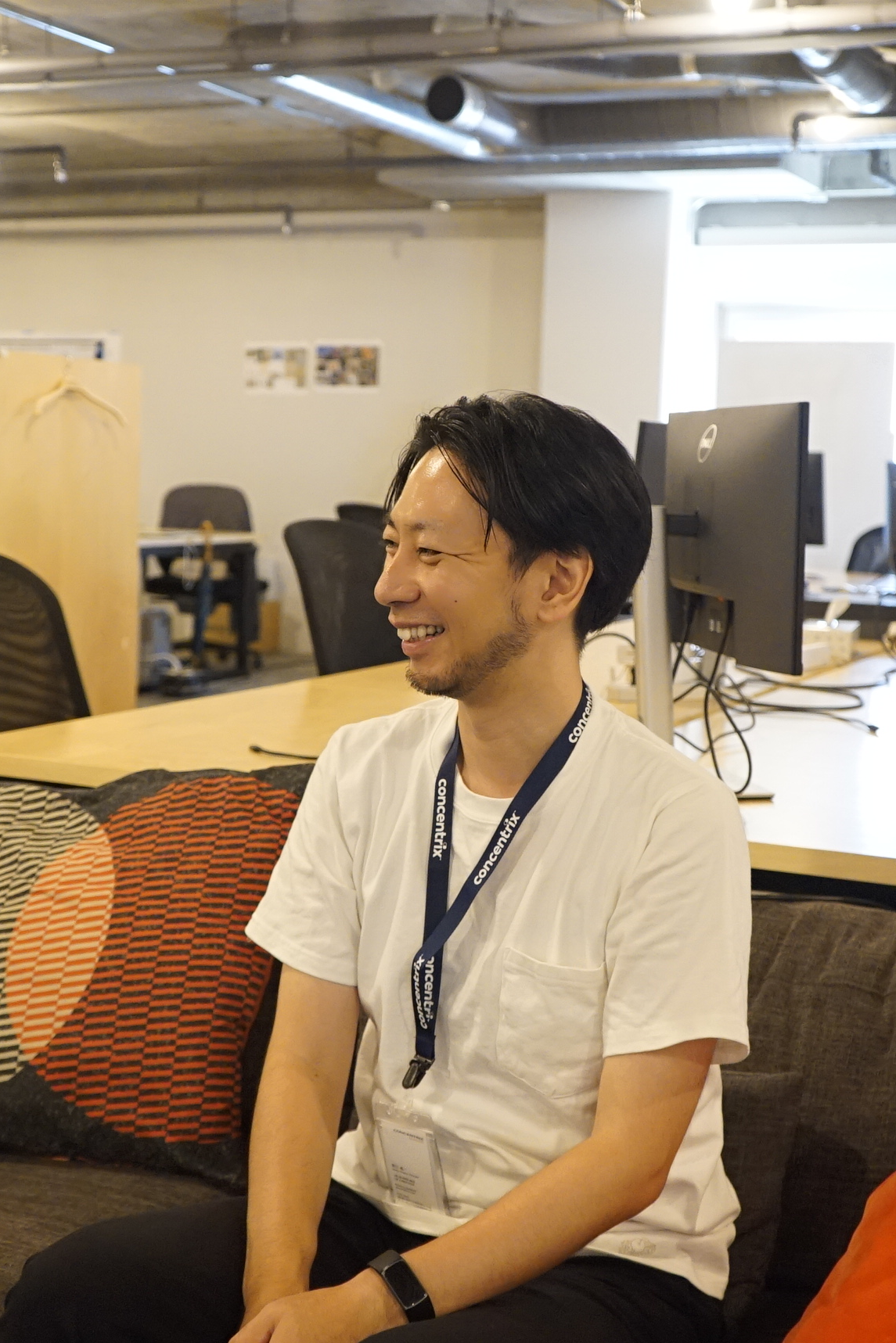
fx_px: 1866
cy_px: 698
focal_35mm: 50
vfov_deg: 39.6
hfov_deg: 27.0
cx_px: 459
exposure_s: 1/160
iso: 6400
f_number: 4
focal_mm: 31
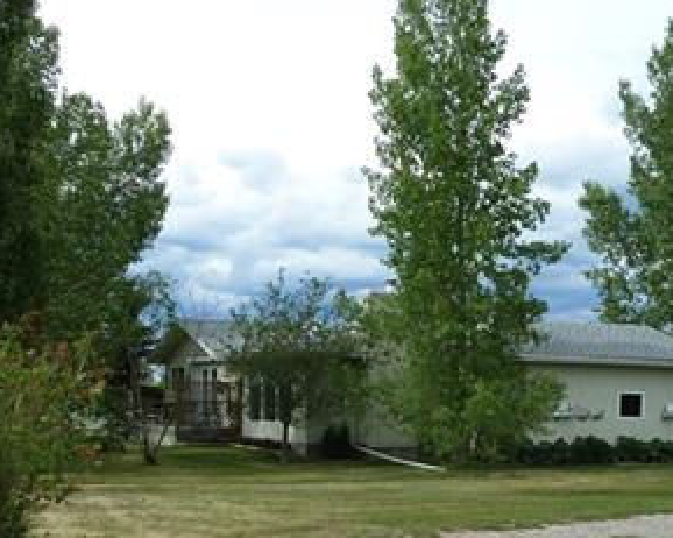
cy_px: 463
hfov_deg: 34.6
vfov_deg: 27.3
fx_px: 1075
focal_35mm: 54
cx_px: 403
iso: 80
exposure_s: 1/400
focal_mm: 4.1
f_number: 4
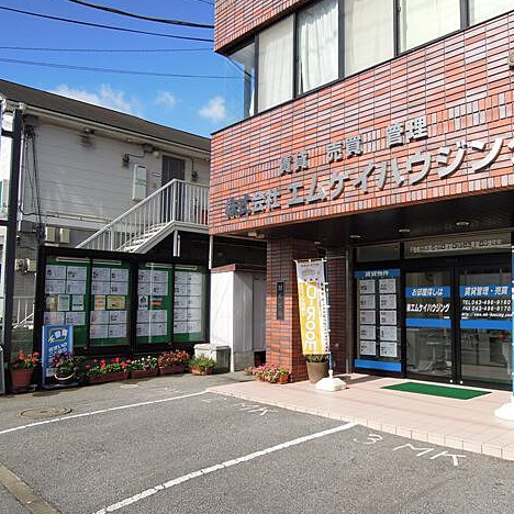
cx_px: 305
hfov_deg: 55.3
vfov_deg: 55.6
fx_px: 487
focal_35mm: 29
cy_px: 258
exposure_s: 1/1600
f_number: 3.2
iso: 160
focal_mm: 4.3
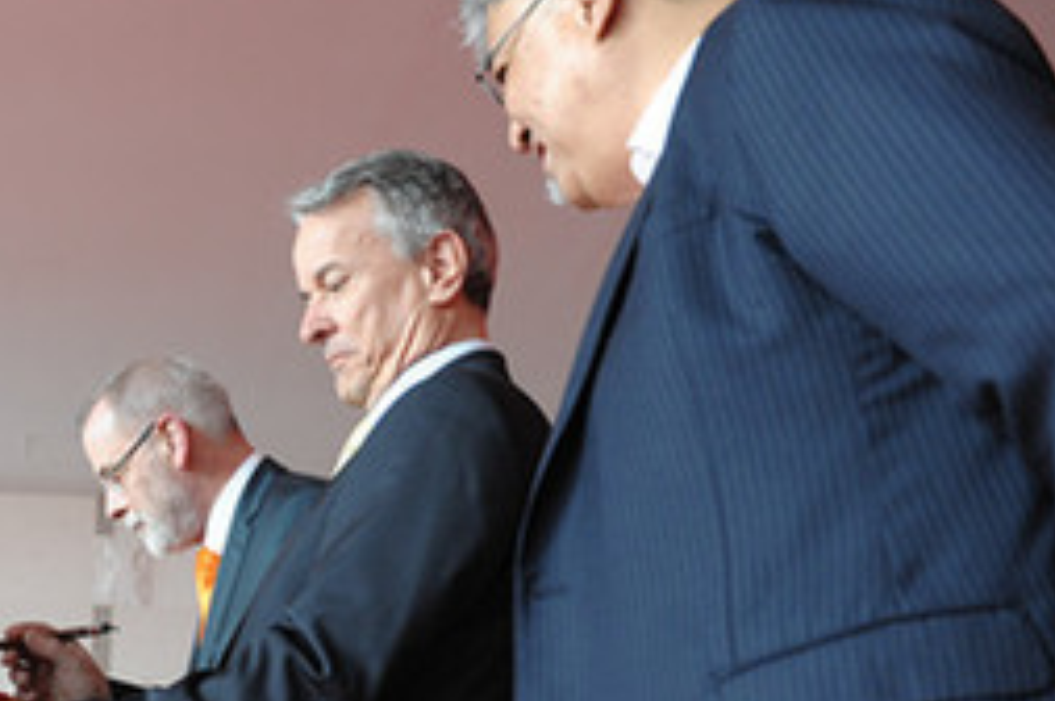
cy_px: 561
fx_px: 1873
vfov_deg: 20.9
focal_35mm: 64
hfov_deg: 29.9
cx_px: 79
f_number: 3.5
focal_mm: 31
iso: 1600
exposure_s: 1/80
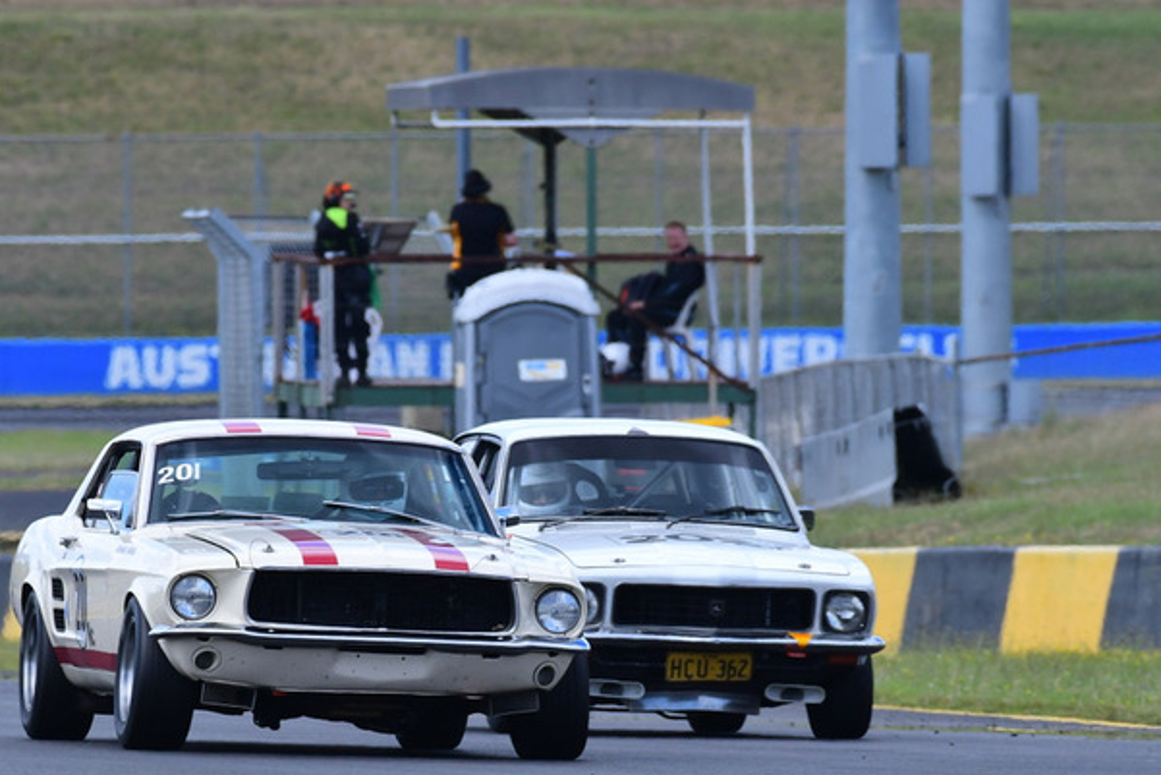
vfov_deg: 1.4
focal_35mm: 999
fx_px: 32223
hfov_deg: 2.1
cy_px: 439
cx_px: 419
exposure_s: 1/640
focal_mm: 500
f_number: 10
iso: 640
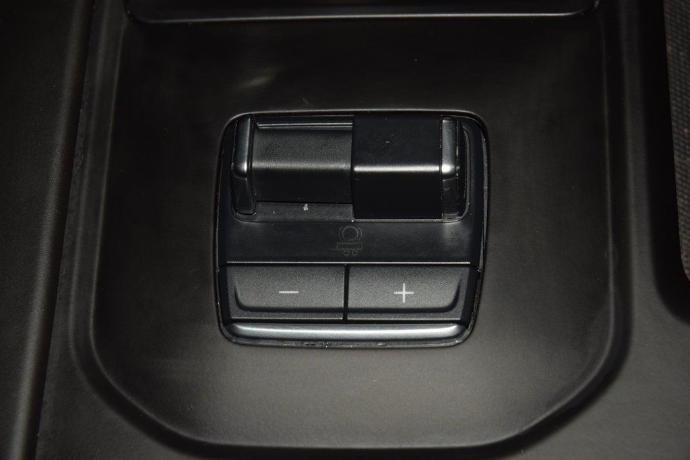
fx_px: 1869
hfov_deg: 20.9
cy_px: 230
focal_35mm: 98
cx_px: 345
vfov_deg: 14.0
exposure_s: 1/125
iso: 100
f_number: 8
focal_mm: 65
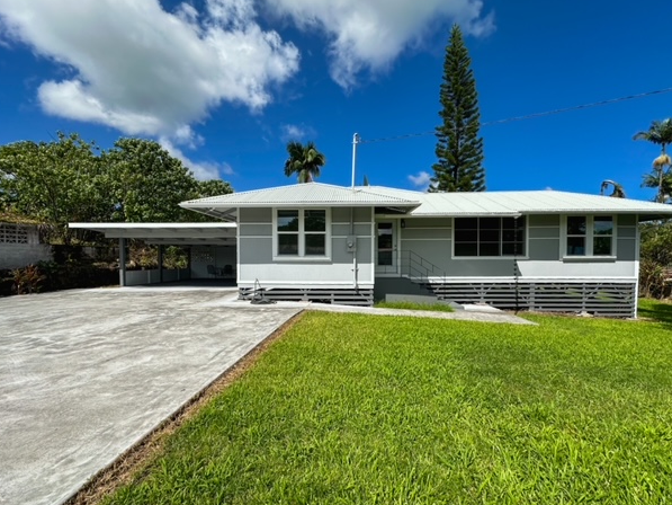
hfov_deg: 98.1
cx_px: 343
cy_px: 265
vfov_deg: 81.7
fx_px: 291
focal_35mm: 15
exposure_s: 1/2900
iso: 50
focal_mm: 2.22
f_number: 2.2
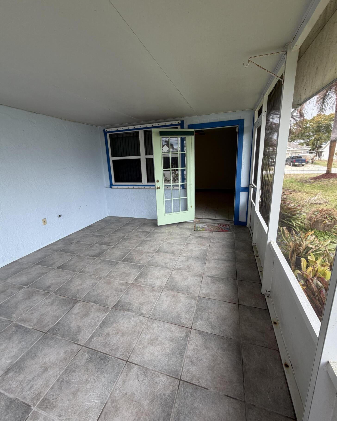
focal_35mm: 15
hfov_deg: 84.0
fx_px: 187
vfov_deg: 96.8
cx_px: 166
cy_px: 209
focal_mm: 2.22
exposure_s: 1/121
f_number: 2.2
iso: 50
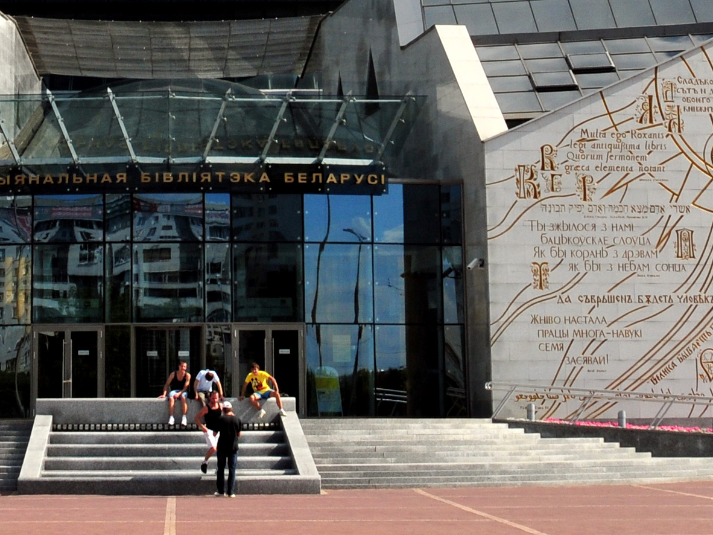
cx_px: 220
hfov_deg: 17.1
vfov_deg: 12.3
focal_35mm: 115
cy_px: -233
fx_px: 2368
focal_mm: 22
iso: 200
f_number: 10
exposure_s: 1/400
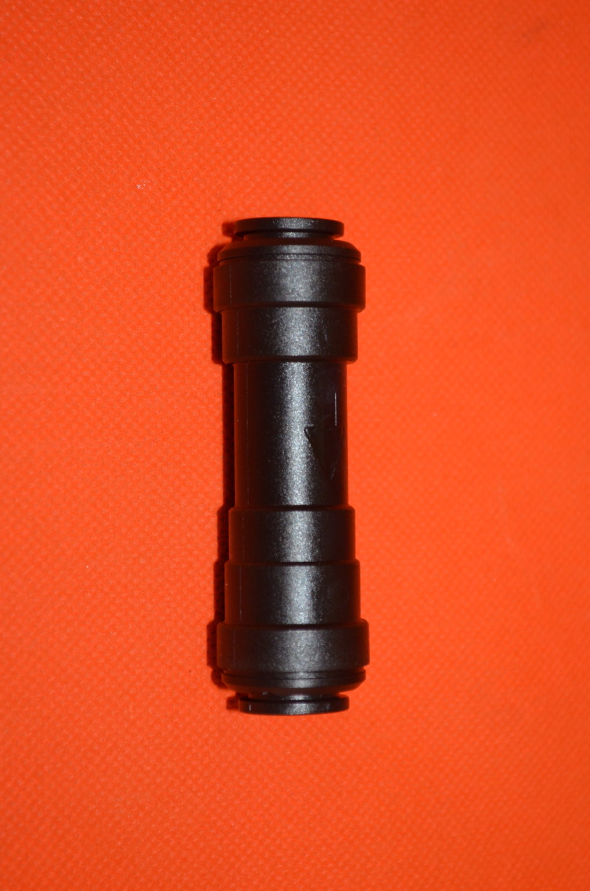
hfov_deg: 18.8
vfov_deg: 28.1
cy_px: 446
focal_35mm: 72
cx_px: 295
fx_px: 1778
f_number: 5.6
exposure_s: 1/60
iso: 800
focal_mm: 48
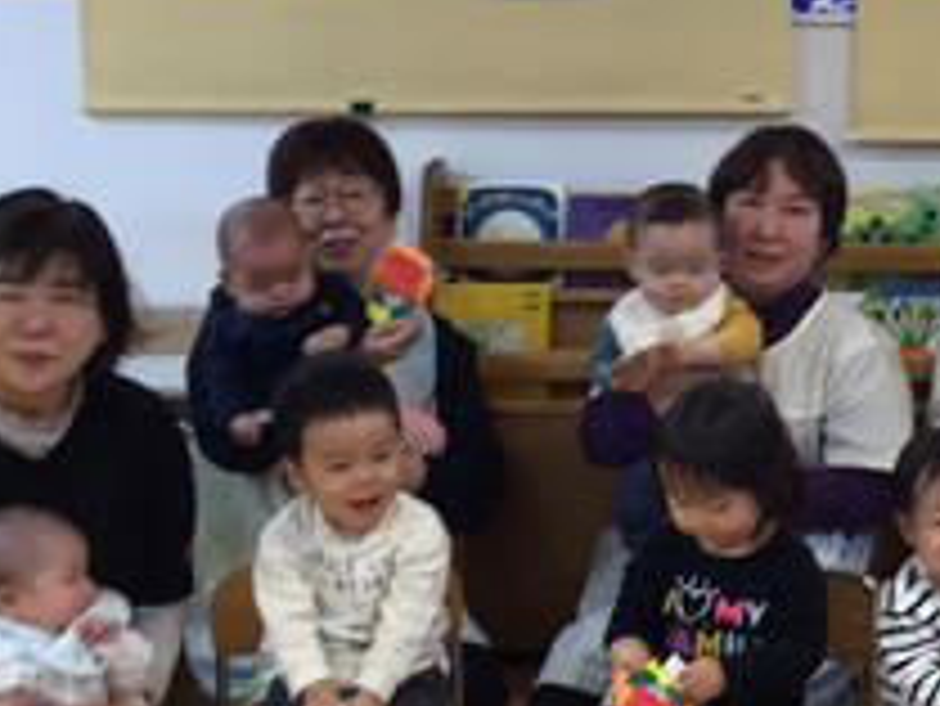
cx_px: 882
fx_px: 2418
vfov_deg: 16.6
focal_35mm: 89
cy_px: 252
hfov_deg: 21.4
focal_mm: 3.3
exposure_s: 1/33
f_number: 2.4
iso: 80
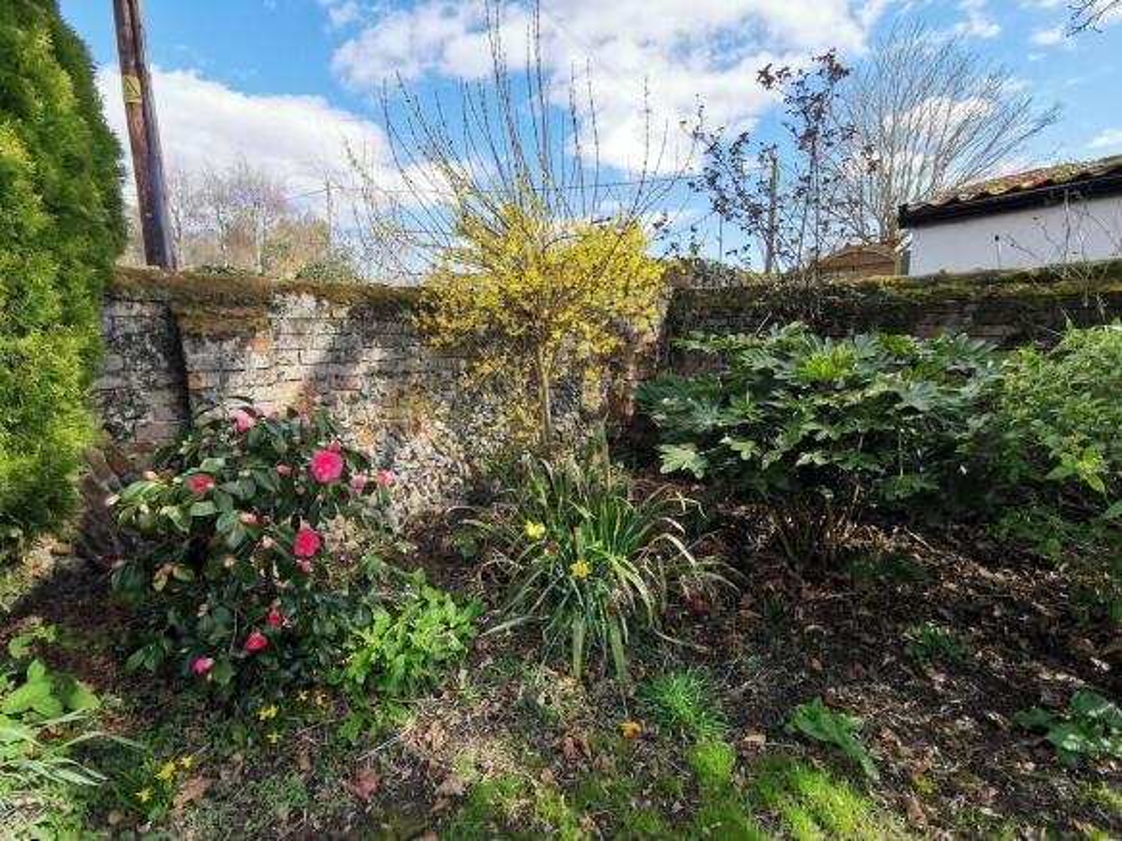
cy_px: 420
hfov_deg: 91.0
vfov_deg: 74.7
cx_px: 561
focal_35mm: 17
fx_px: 551
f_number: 2.2
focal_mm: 2.26
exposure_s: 1/342
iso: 50
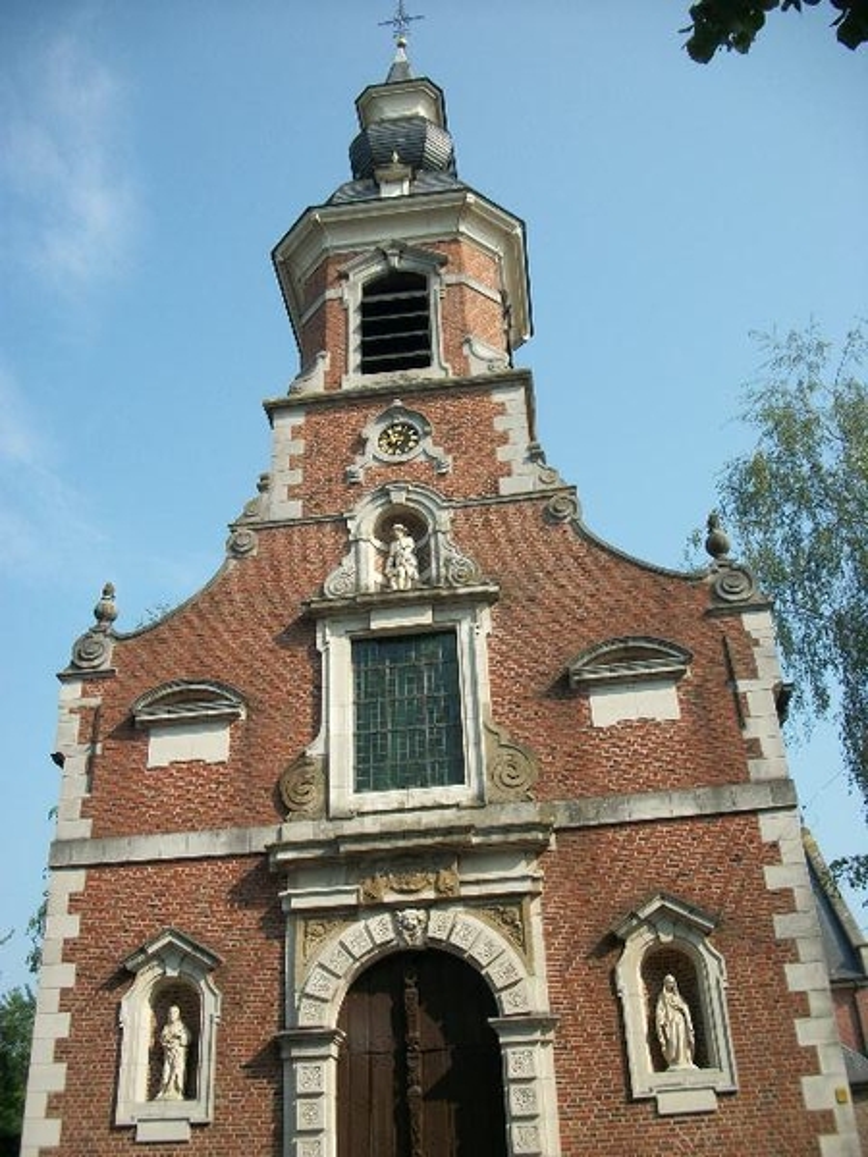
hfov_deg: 44.2
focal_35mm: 32
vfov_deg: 56.8
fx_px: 1070
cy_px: 578
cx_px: 434
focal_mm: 5.7
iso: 80
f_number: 8.8
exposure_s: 1/125
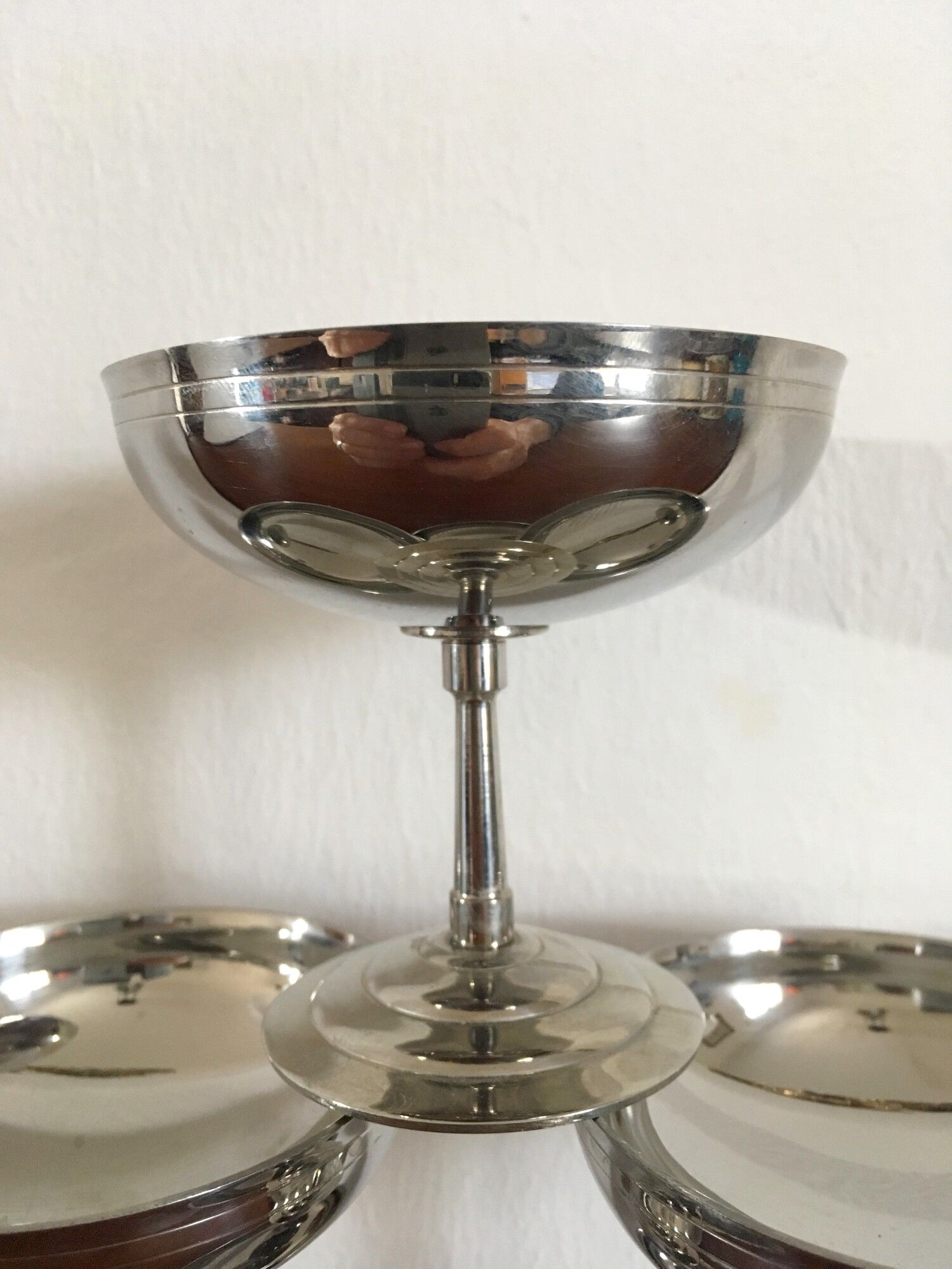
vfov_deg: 61.7
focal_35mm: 29
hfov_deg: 48.2
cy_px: 634
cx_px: 476
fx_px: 1063
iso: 160
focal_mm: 4.15
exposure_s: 1/33
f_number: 2.2
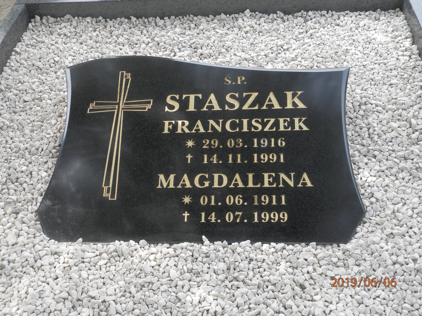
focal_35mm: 40
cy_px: 158
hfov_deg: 46.8
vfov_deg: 36.0
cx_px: 211
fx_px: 488
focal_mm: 7.2
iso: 80
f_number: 3.5
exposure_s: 1/125
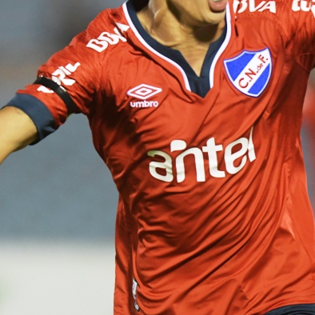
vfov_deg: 1.8
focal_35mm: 995
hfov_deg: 1.8
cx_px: 124
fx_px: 10244
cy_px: 89
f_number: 2.8
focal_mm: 300
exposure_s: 1/640
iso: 2500
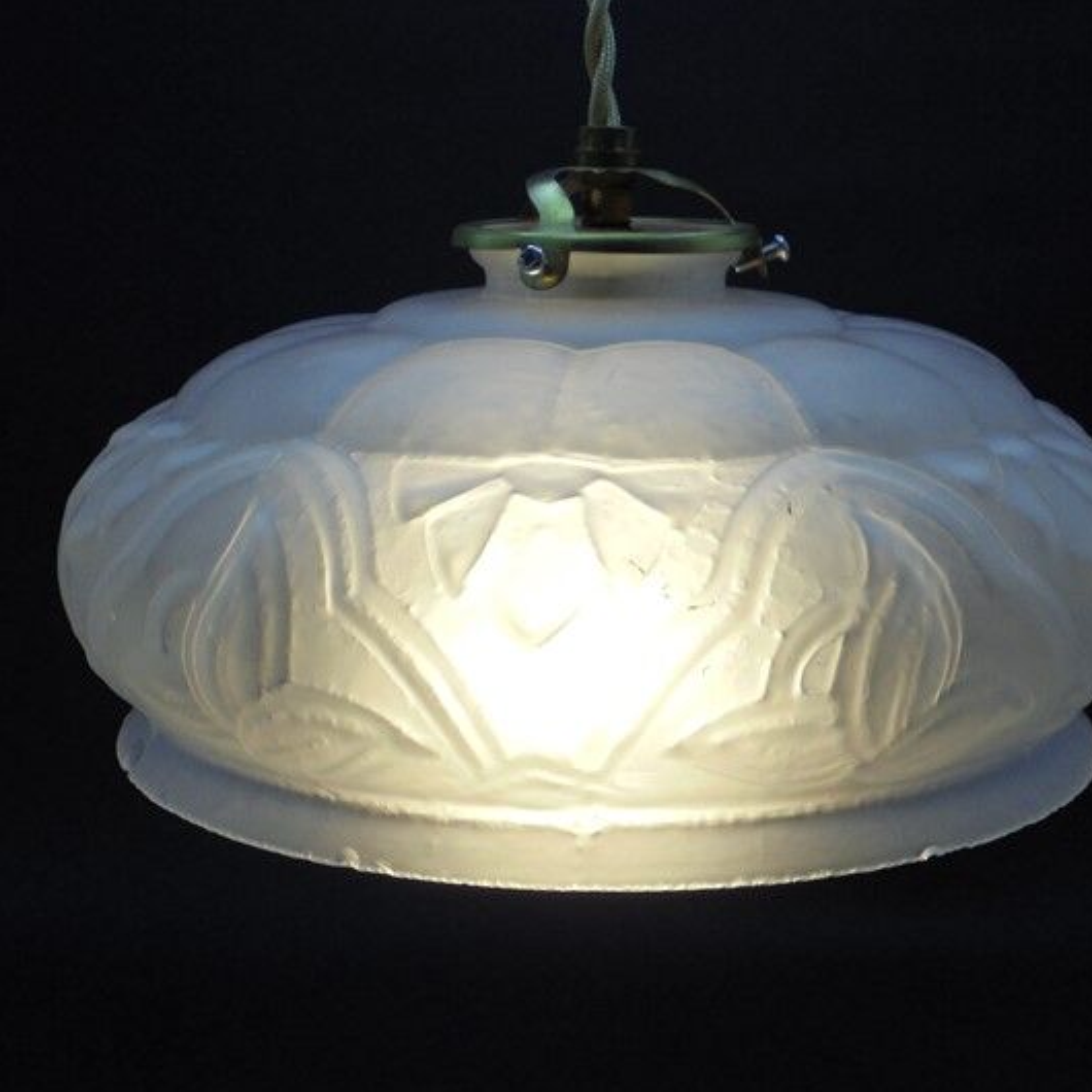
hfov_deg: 30.0
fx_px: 2034
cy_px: 229
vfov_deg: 29.4
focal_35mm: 57
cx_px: 578
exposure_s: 1/200
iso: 100
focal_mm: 6.9
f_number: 4.2
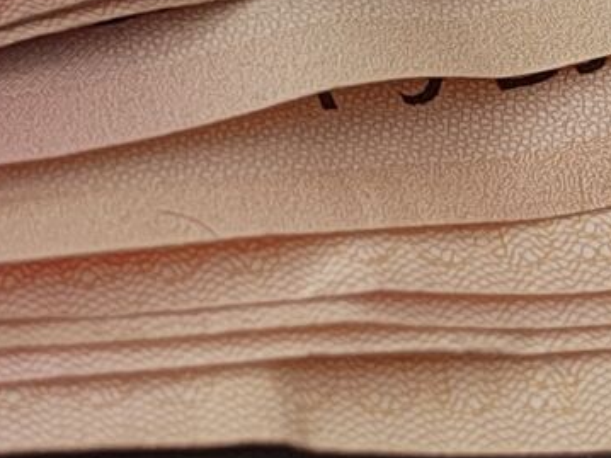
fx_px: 2894
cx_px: 197
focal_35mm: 164
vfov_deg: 9.0
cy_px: 163
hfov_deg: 12.0
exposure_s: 1/100
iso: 994
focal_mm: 5.52
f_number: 1.9
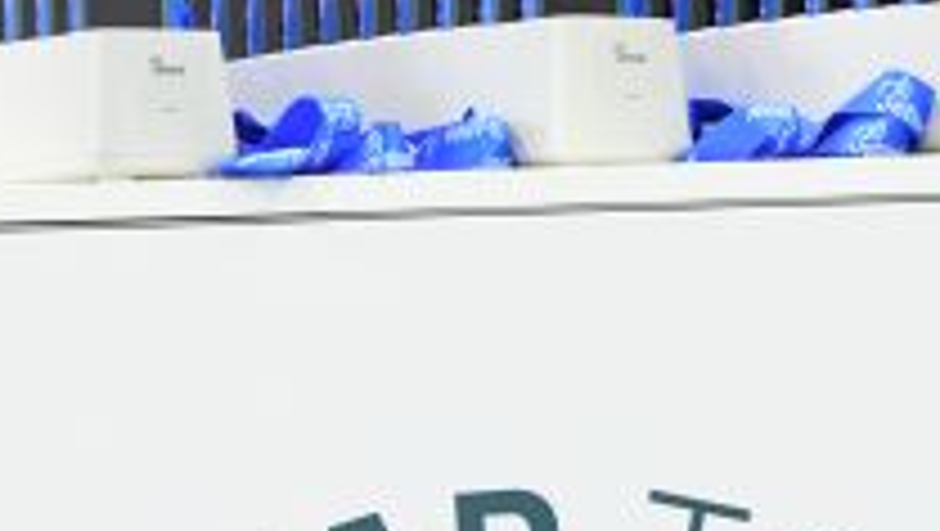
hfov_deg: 11.9
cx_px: 627
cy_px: 414
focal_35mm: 180
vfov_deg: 6.8
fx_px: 4491
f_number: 4.5
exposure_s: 1/125
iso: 4000
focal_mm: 45
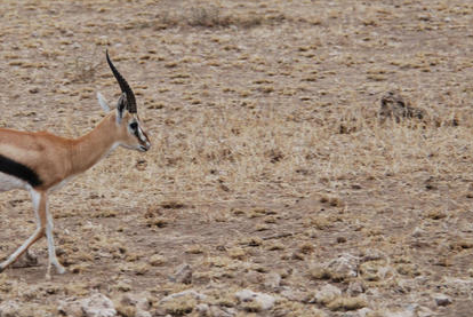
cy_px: 157
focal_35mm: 368
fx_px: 4838
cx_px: 107
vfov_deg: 3.7
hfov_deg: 5.6
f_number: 5
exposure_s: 1/100
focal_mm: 145
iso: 125
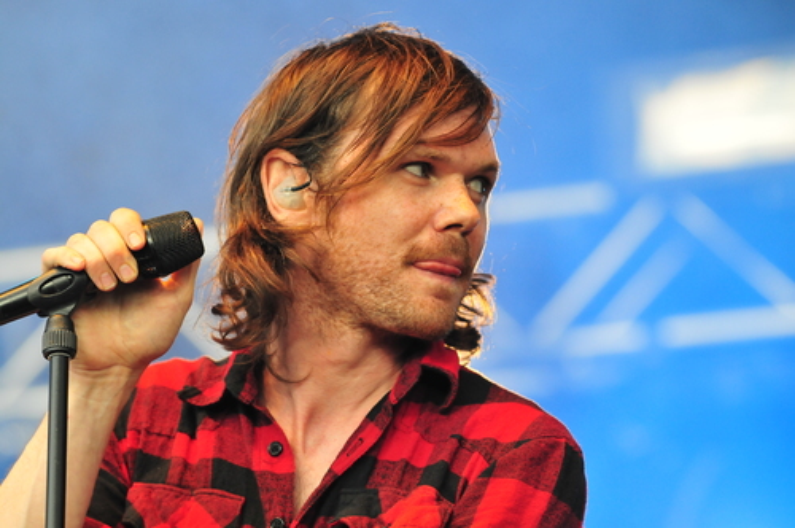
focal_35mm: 300
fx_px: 6616
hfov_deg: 6.9
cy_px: 264
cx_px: 398
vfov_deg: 4.6
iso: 800
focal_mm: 200
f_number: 4
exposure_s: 1/500
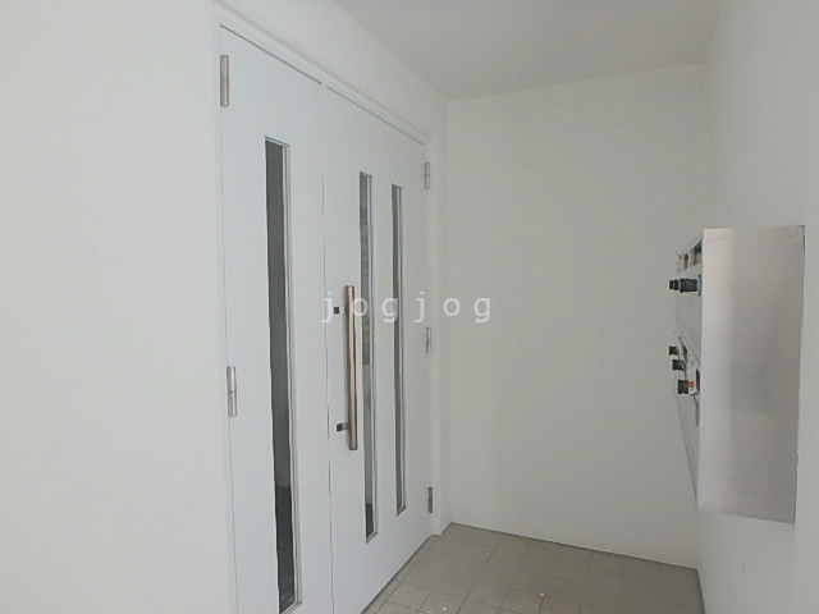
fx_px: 497
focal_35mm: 21
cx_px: 410
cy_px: 307
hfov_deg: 79.0
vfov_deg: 63.4
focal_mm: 3.7
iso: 200
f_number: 3.5
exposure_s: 1/60
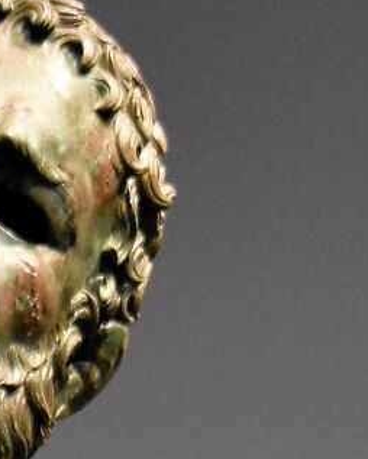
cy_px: 1099
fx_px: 2897
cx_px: -158
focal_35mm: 213
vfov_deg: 8.3
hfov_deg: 7.2
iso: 2800
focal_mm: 20
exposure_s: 1/60
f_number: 4
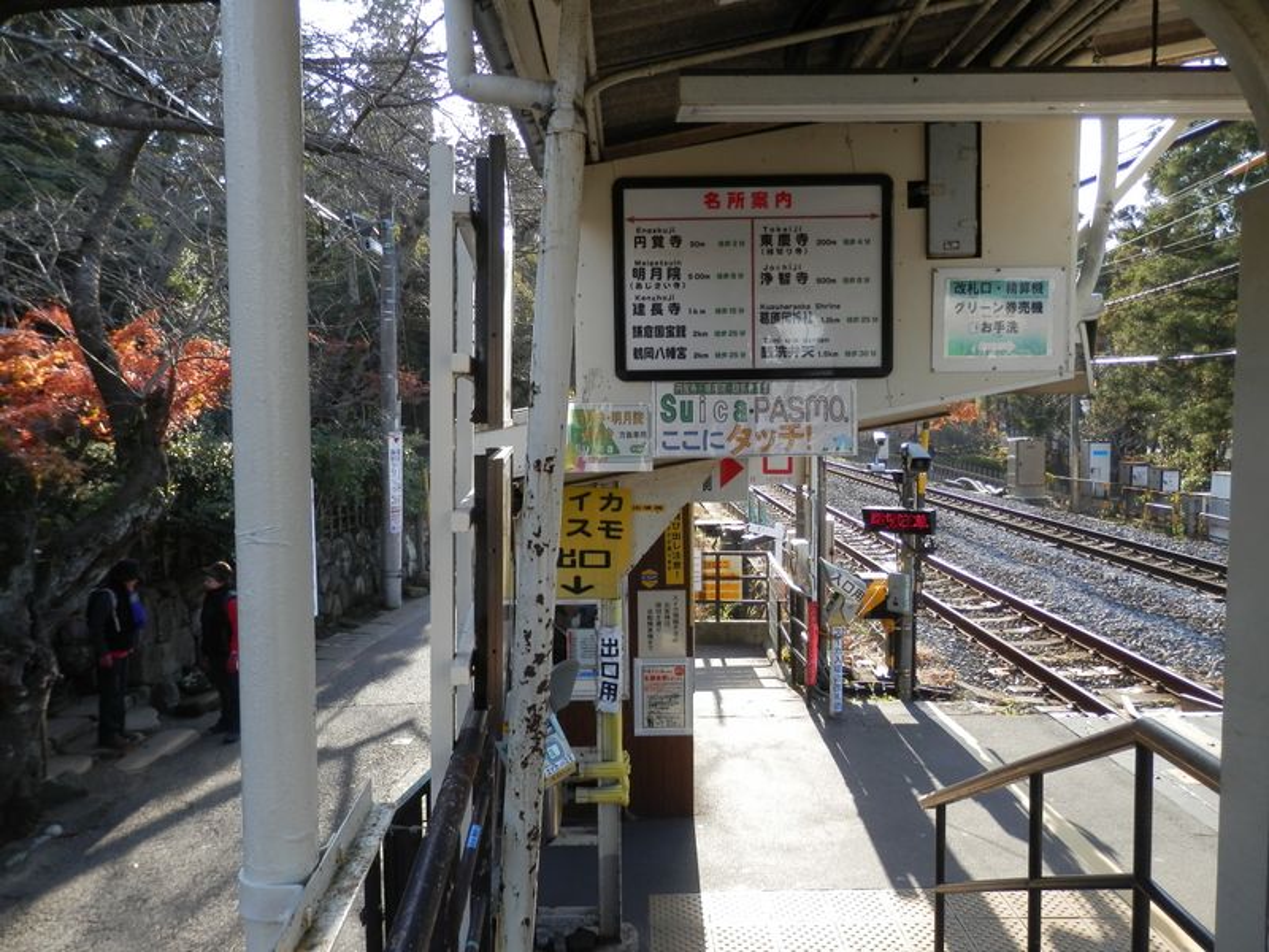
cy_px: 476
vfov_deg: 54.9
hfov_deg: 69.4
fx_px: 916
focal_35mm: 25
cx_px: 634
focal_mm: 4.5
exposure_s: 1/200
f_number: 3
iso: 80
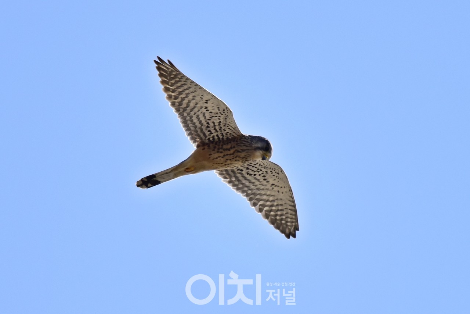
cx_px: 235
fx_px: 6529
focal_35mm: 500
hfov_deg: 4.1
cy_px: 157
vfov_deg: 2.8
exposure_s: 1/2000
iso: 500
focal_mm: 500
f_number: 6.3
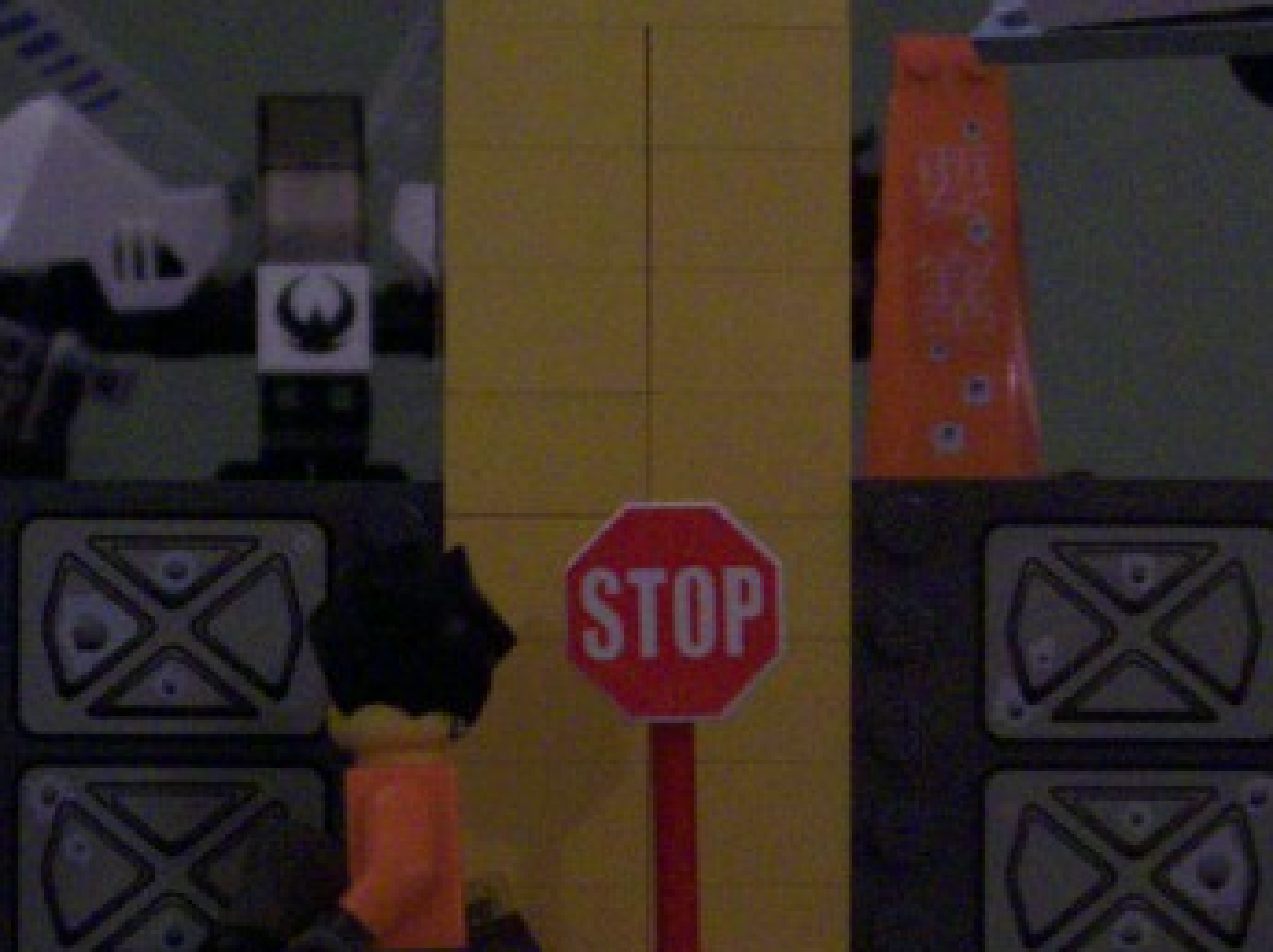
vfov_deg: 12.3
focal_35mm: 120
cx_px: 399
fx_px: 4408
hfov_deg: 16.4
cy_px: 731
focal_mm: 5.6
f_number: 2.7
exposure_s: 1/8
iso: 160
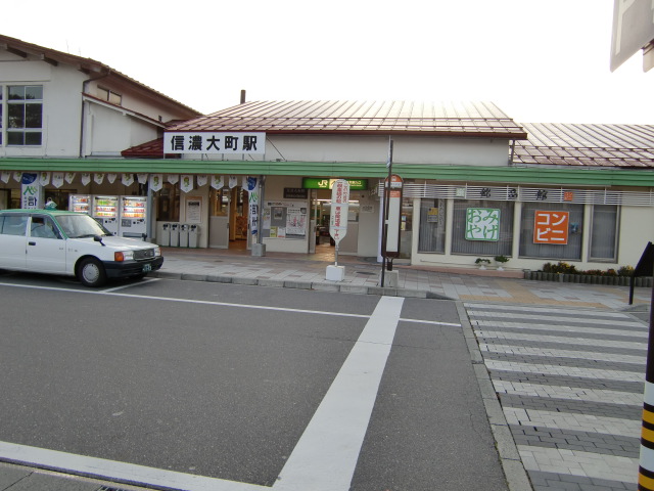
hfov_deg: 63.4
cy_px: 246
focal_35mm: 28
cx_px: 327
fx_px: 529
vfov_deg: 49.7
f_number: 2.6
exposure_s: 1/125
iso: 64
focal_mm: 4.9
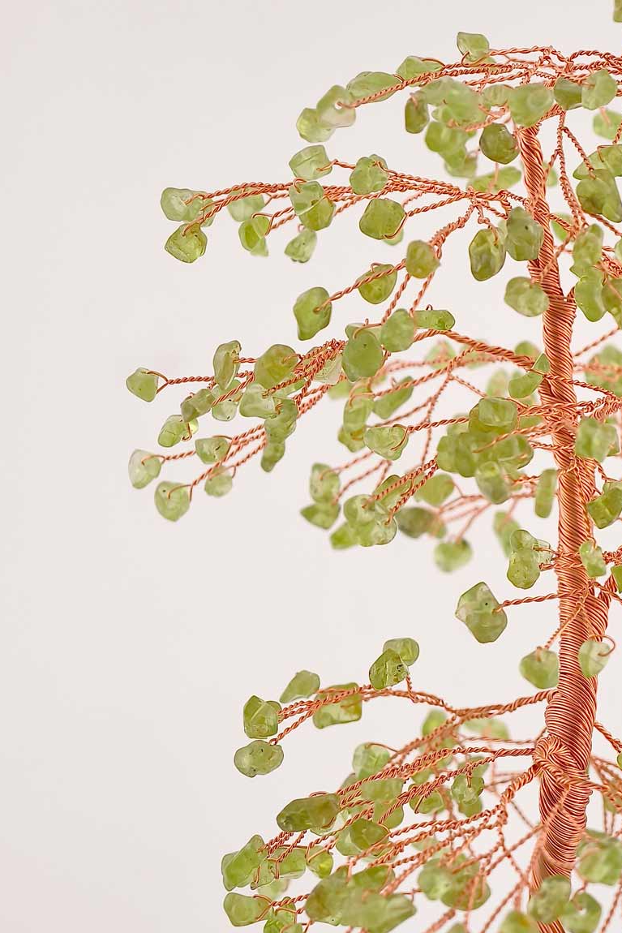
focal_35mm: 142
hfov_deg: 9.7
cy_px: 467
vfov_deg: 14.4
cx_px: 337
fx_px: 3679
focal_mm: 22.48
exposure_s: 1/161
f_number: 2.67
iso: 125
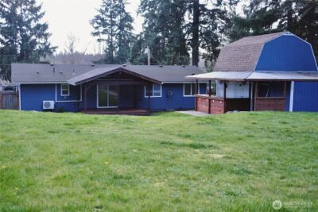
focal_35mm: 41
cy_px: 106
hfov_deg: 47.4
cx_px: 159
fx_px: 362
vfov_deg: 32.7
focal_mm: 27
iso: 160
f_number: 2.8
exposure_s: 1/180
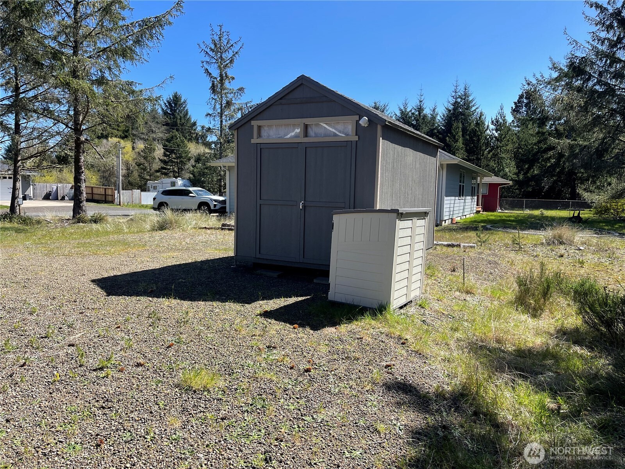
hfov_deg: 69.4
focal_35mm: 25
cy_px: 234
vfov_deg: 54.9
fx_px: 451
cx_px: 312
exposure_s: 1/1821
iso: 32
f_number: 1.6
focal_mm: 5.1
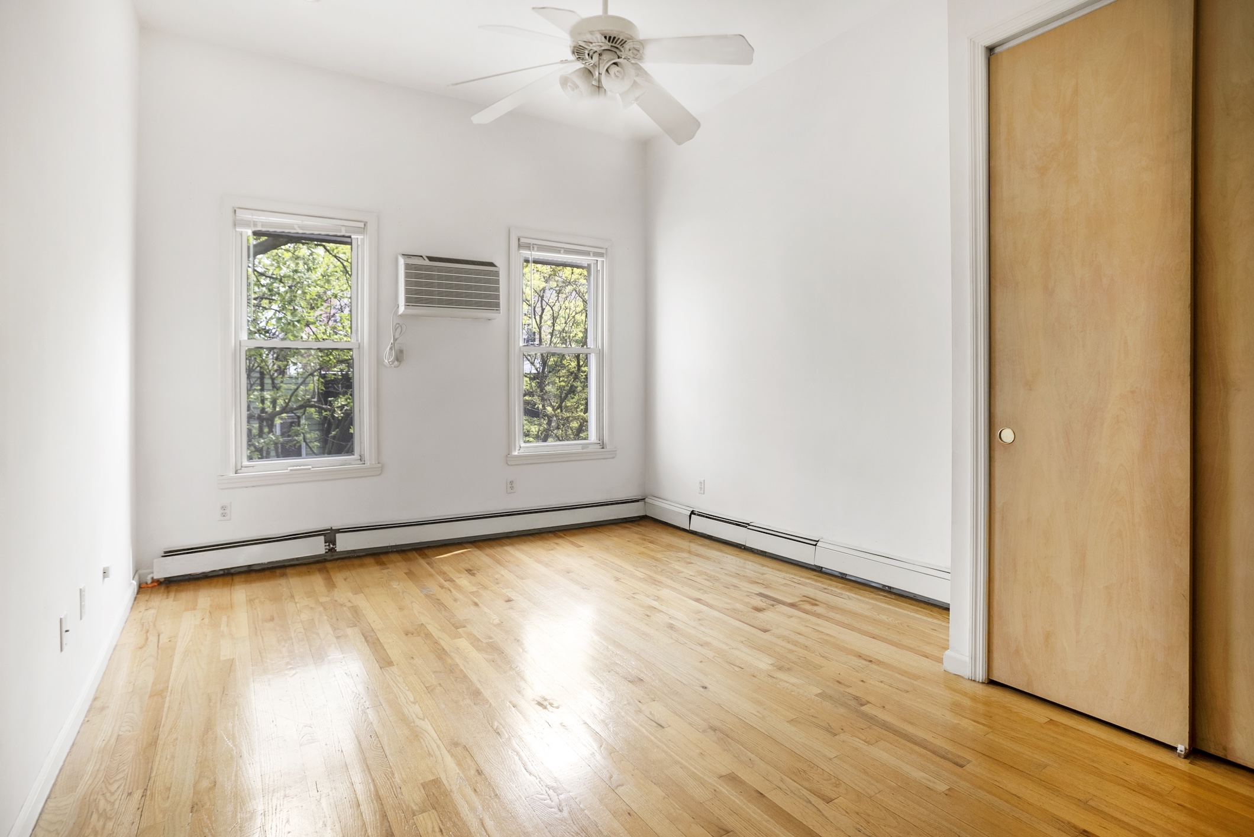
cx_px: 627
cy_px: 418
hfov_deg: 93.2
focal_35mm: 17
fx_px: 592
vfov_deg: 70.5
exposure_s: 1/15
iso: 400
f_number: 7.1
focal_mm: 17
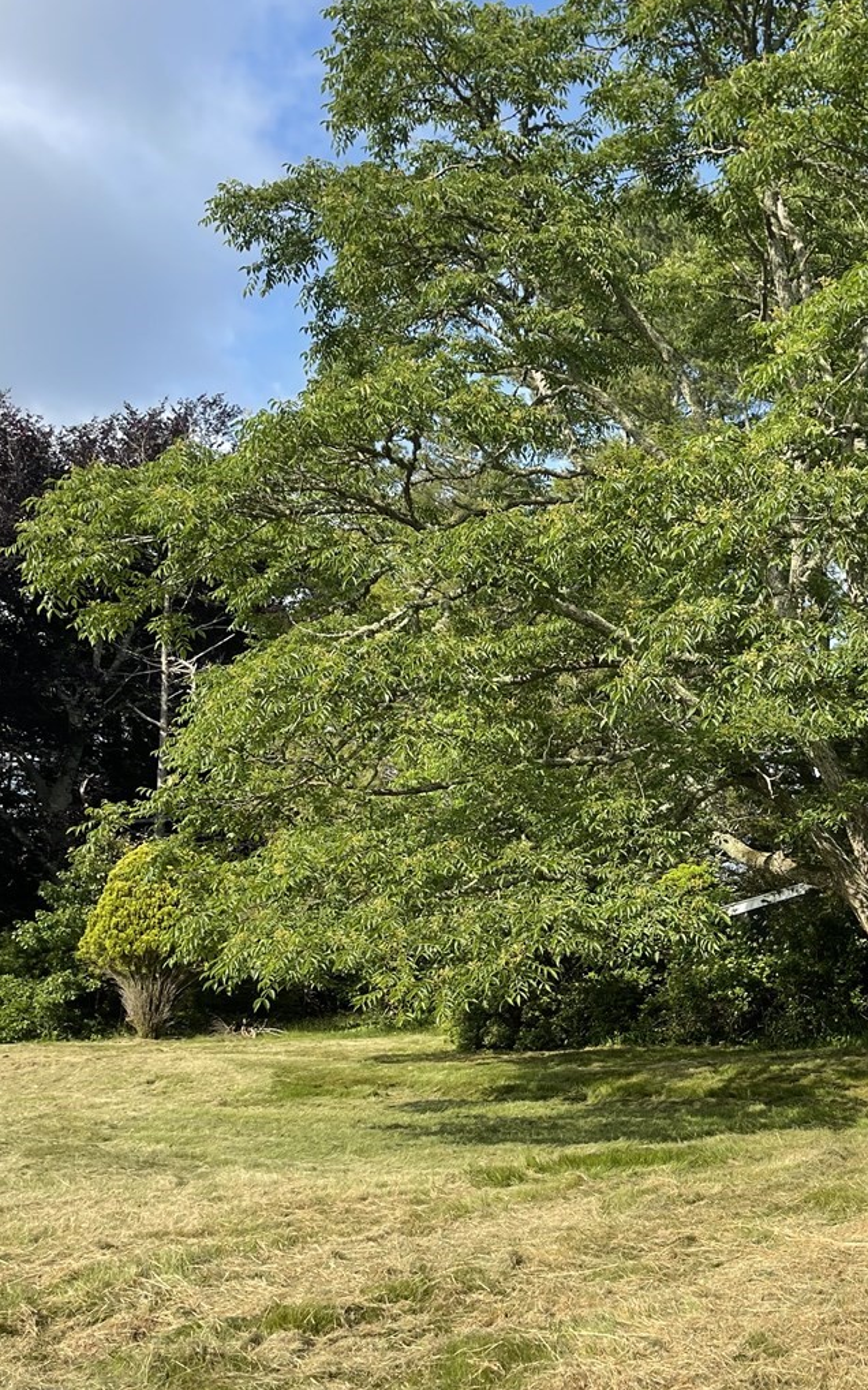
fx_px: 1514
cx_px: 693
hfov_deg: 31.2
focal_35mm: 40
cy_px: 852
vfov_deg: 48.9
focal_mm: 5.1
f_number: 1.6
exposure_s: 1/1946
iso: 32
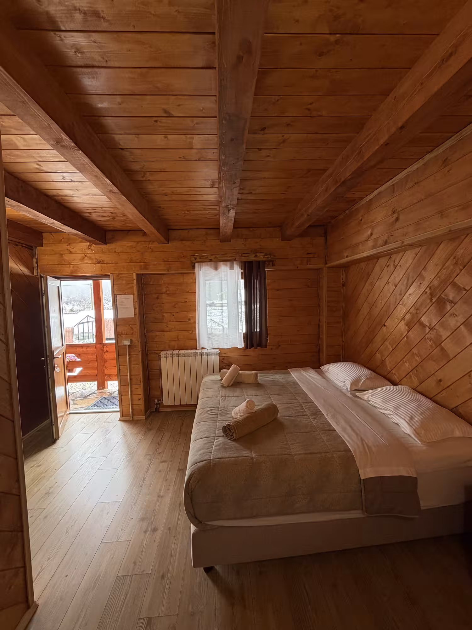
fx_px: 255
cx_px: 236
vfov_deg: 102.1
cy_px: 315
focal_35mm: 14
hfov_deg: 85.7
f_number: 2.2
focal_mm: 2.22
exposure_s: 1/121
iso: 160
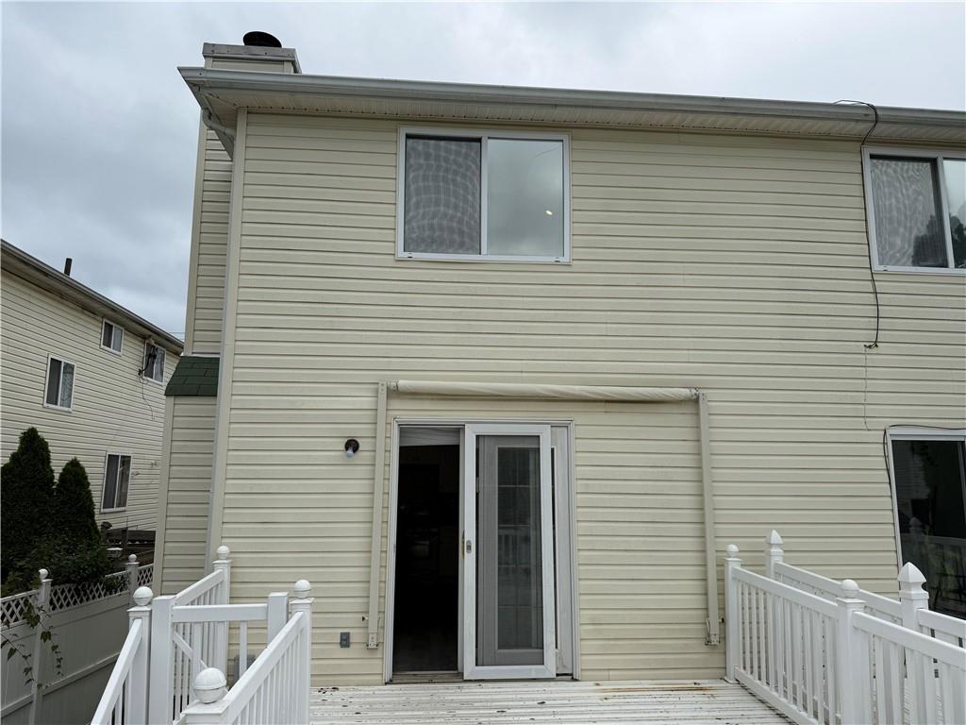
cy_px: 362
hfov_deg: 71.6
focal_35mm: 24
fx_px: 670
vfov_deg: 56.8
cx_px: 483
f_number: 1.78
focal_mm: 6.76
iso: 80
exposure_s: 1/6173
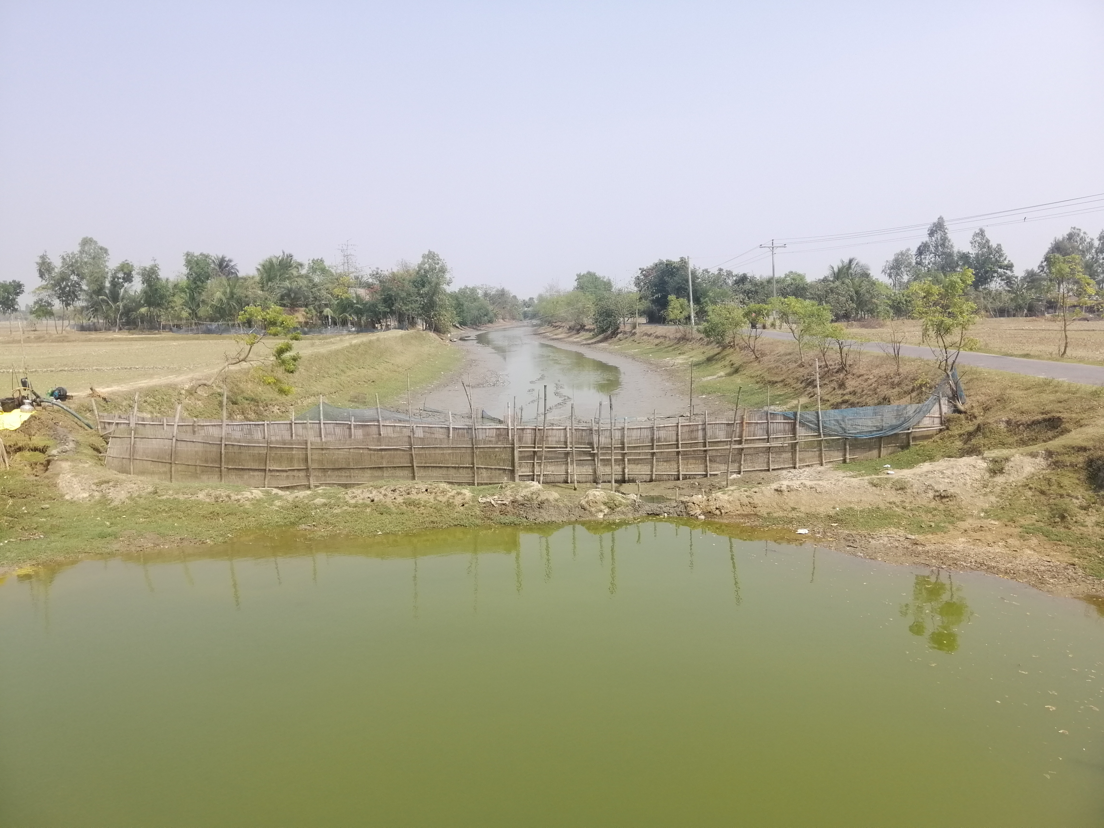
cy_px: 414
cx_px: 552
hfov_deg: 67.3
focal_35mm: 26
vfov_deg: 53.1
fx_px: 829
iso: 50
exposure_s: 1/659
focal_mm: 3.81
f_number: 2.2
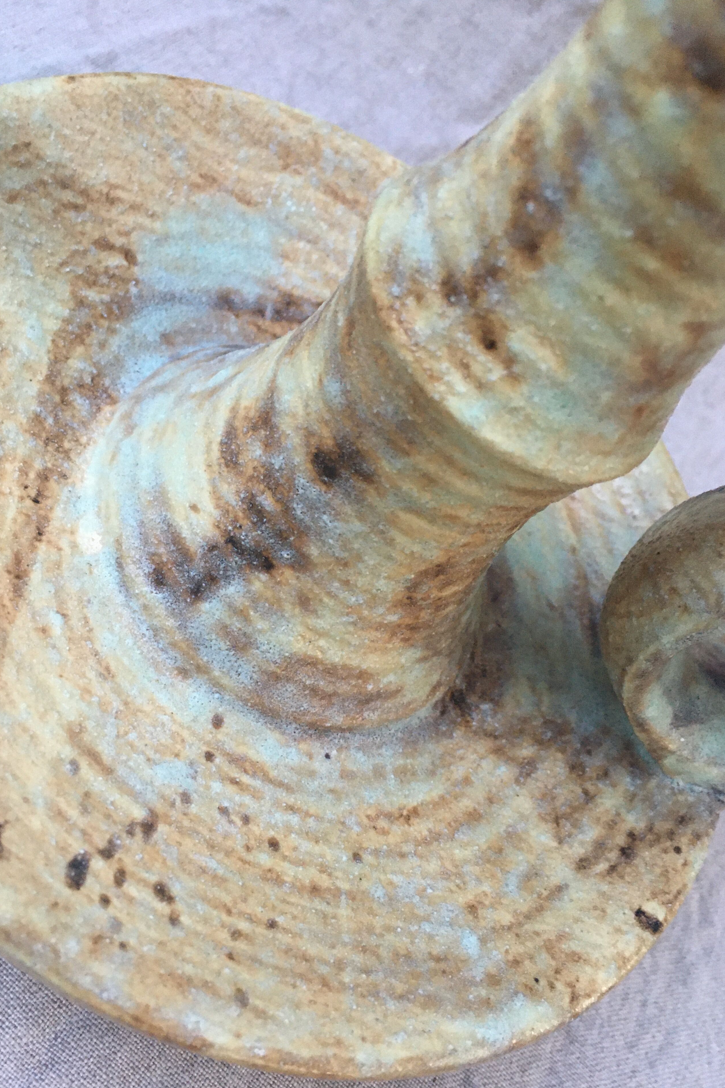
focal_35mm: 32
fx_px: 966
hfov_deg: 41.1
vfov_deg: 58.7
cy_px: 576
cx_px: 325
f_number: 2.2
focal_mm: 4.15
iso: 200
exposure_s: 1/33
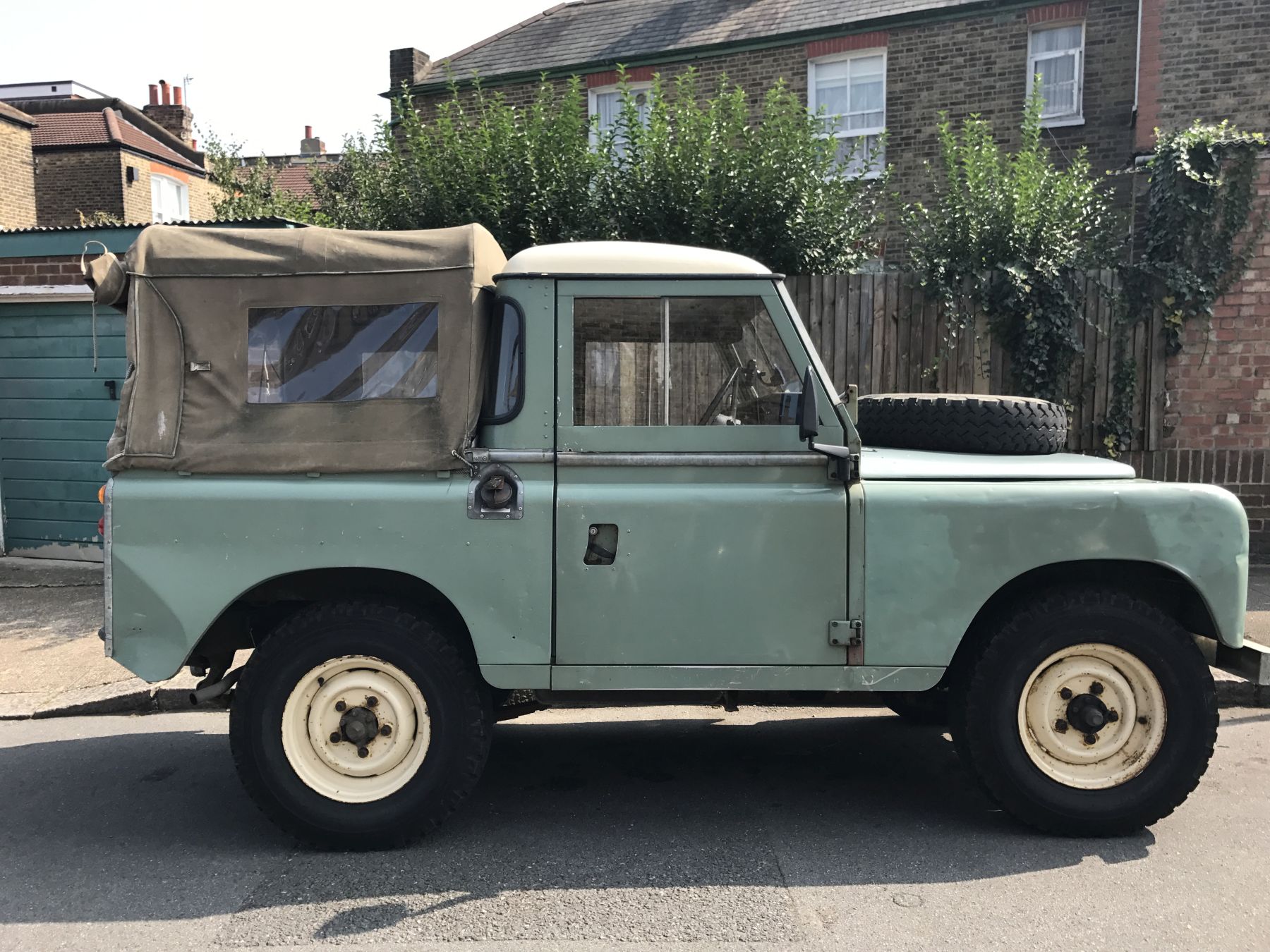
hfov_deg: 63.4
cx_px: 635
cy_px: 476
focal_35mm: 28
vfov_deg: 49.7
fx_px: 1027
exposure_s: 1/791
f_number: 1.8
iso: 20
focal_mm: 3.99
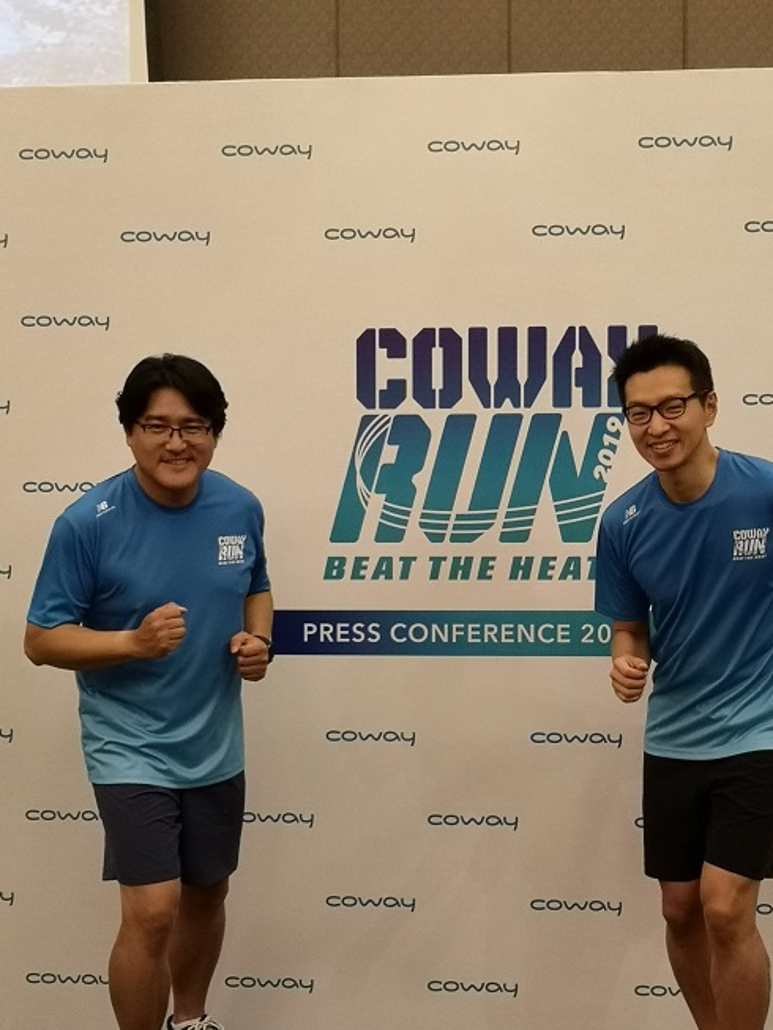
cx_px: 467
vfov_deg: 32.1
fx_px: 1786
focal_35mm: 60
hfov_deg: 24.4
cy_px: 625
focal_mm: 3.95
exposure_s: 1/33.3
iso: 250
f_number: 1.8
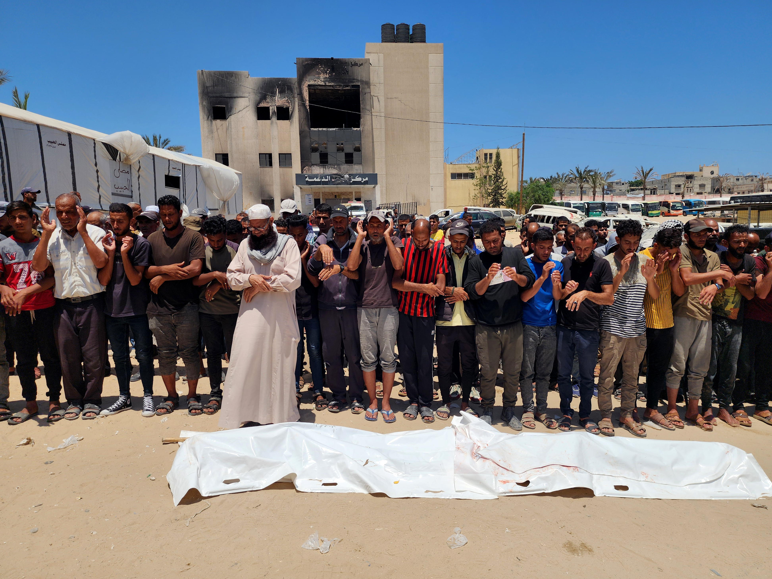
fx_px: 513
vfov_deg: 58.9
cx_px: 386
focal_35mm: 23
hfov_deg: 73.9
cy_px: 290
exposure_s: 1/1728
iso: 12
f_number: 1.8
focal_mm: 6.4
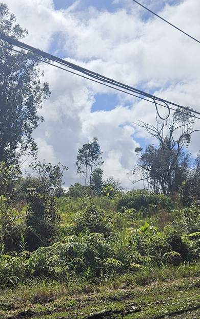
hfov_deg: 25.3
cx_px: 32
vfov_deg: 40.2
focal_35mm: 50
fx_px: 436
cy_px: 187
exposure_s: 1/5257
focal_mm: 5.4
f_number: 1.8
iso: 25
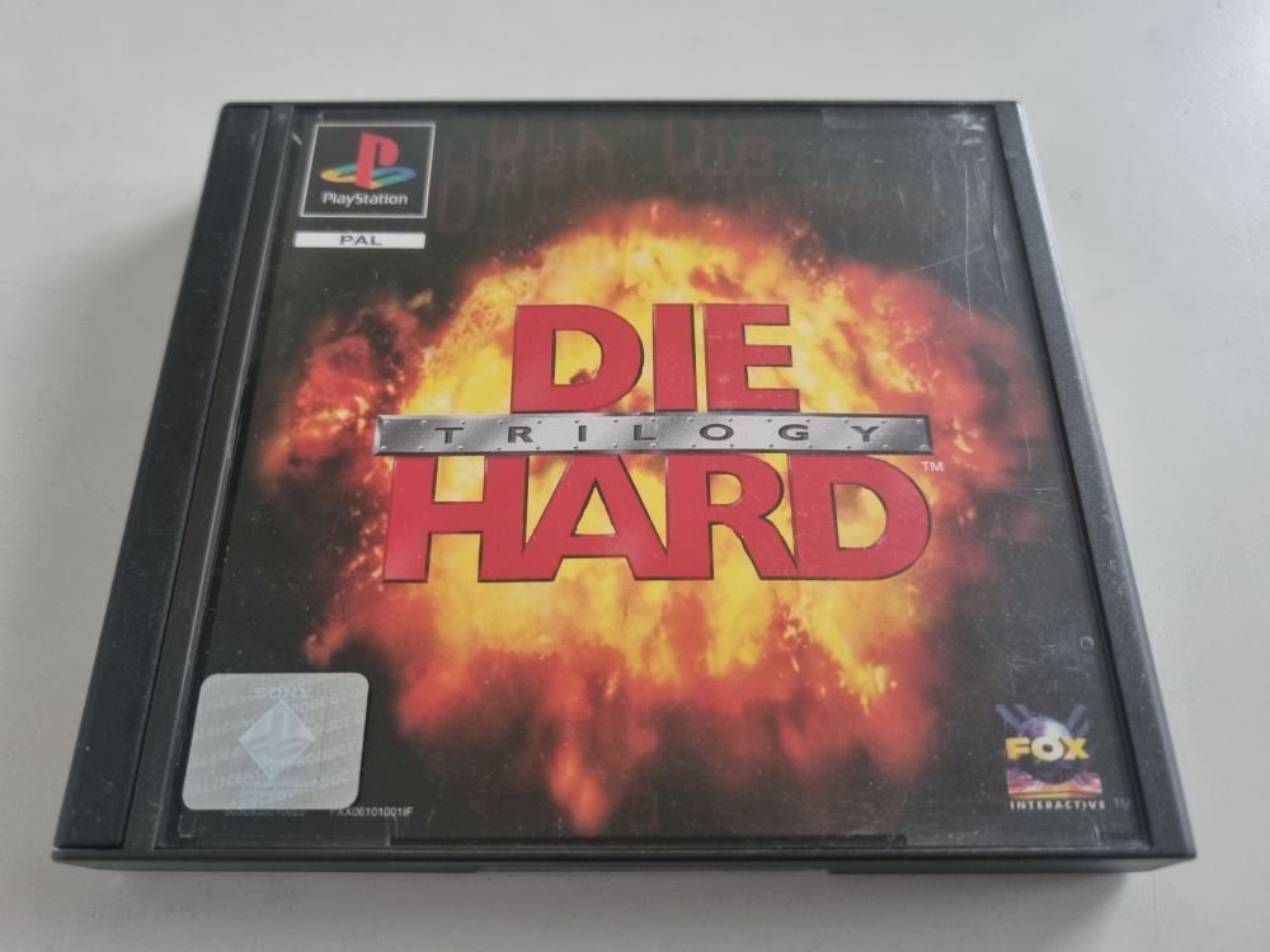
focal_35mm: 26
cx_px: 635
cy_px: 476
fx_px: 954
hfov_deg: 67.3
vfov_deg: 53.1
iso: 500
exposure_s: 1/50
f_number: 1.8
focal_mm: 5.4
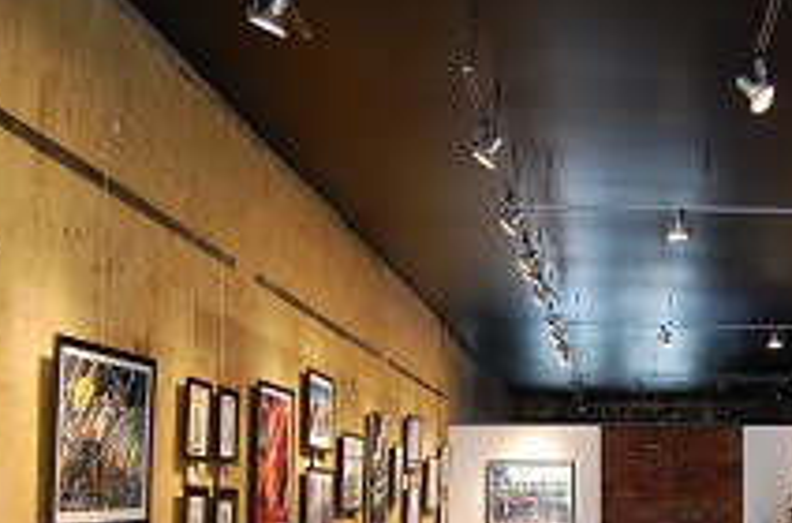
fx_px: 1119
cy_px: 454
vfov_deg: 25.6
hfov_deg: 36.9
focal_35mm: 51
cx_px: 687
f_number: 3.5
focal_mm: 18
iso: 720
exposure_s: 1/30
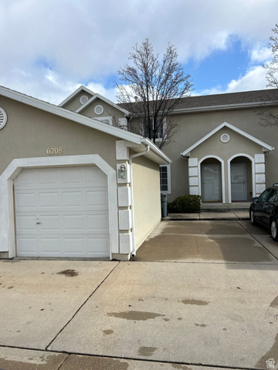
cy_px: 185
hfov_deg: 53.1
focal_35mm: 26
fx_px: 278
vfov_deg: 67.3
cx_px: 139
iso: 50
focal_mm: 5.7
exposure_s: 1/3968
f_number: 1.5
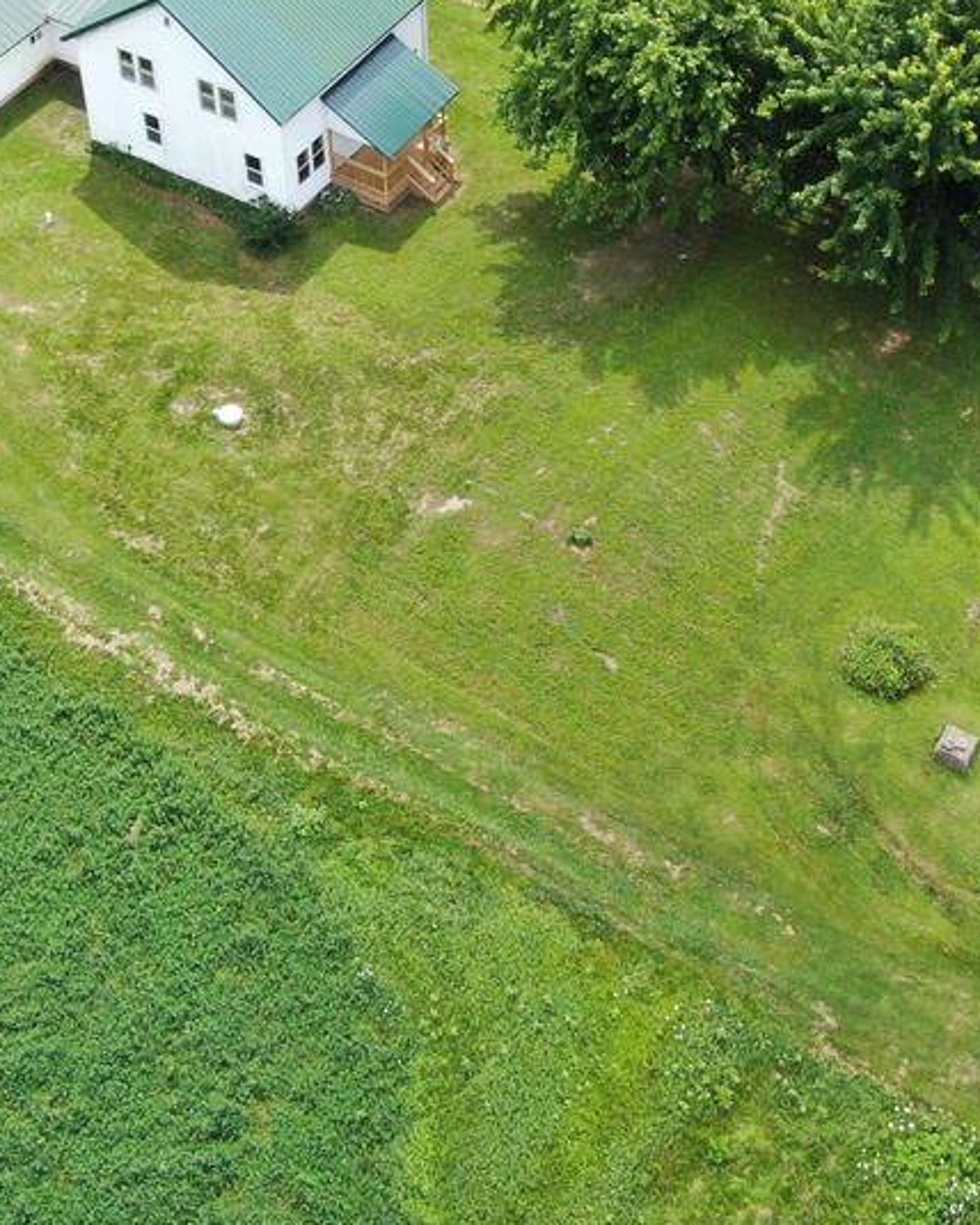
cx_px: 517
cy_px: 135
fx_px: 2030
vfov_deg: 32.0
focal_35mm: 56
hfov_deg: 27.1
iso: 100
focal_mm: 4.39
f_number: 2.8
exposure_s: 1/400
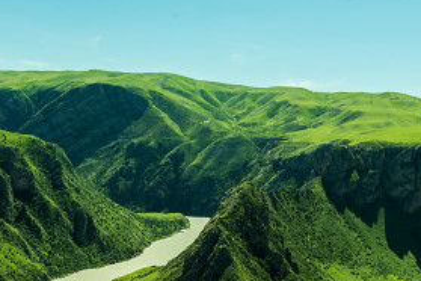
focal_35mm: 55
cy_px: 303
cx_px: 241
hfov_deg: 36.2
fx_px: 643
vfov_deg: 23.2
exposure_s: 1/100
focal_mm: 24
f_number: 11
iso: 100
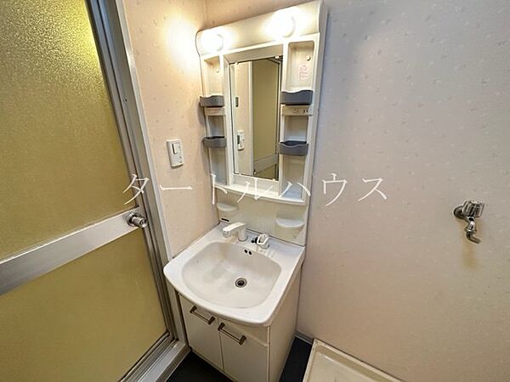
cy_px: 191
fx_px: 206
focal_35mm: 14
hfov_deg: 102.1
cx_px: 255
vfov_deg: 85.7
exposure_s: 1/60
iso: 500
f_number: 2.2
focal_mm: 2.22
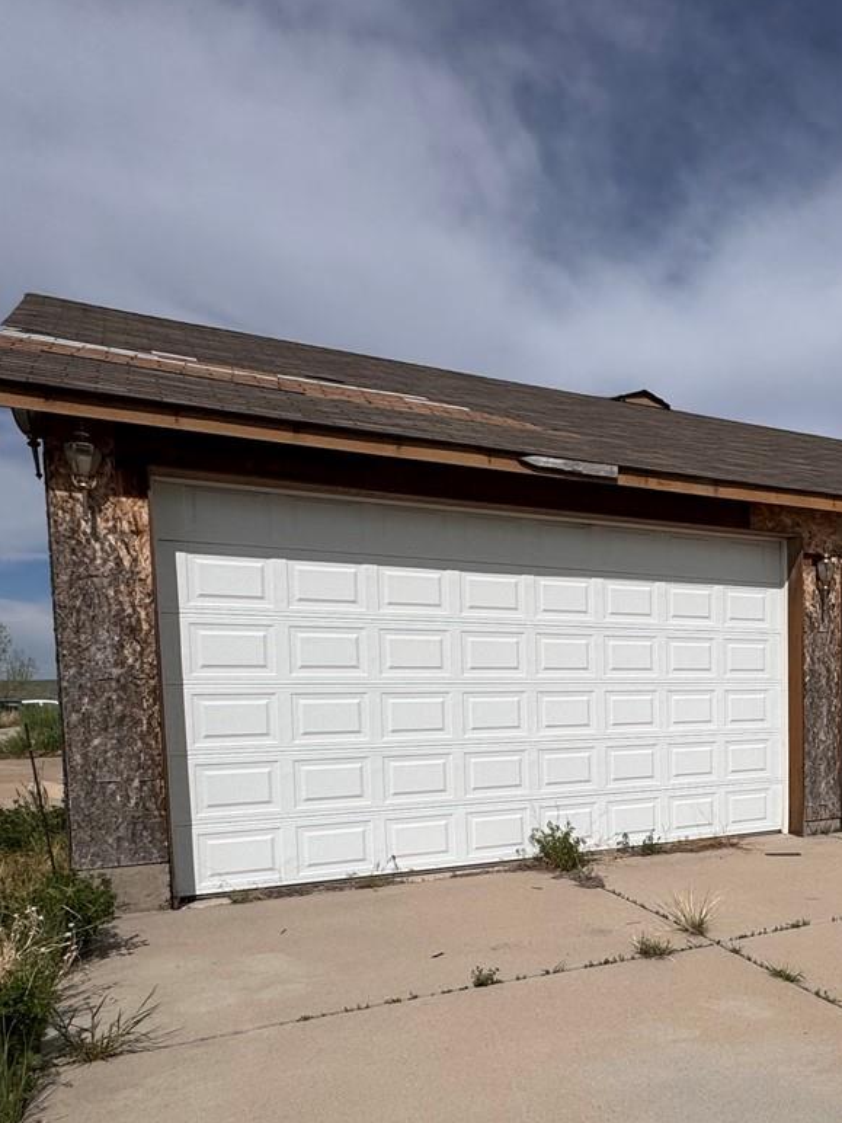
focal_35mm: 29
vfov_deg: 60.4
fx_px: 941
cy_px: 739
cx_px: 766
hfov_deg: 43.8
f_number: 2.2
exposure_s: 1/7299
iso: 40
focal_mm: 2.22
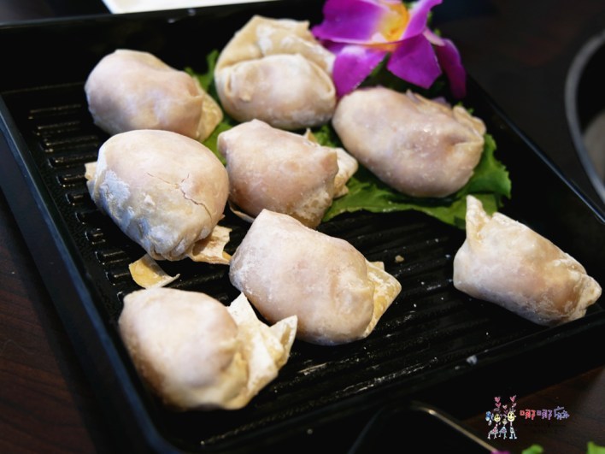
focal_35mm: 52
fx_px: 909
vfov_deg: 28.0
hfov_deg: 36.8
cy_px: 227
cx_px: 302
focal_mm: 26
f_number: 4.2
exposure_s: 1/40
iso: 200
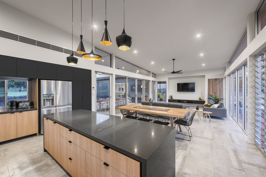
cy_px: 88
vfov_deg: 81.2
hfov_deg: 104.2
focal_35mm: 14
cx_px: 133
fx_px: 103
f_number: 11
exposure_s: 2.5
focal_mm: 14
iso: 64
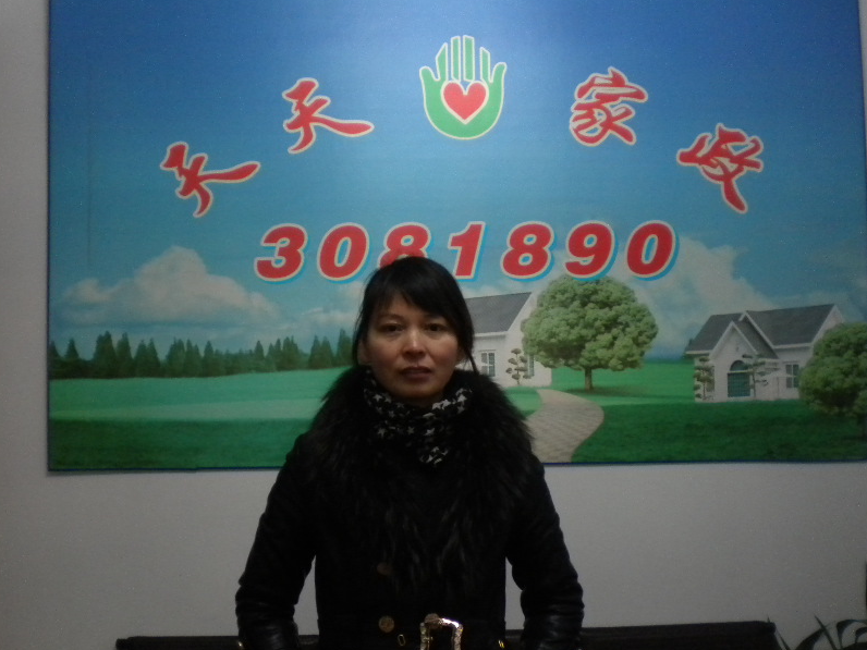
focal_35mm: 45
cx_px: 413
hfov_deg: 42.1
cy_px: 349
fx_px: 1127
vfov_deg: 32.2
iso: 400
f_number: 3.1
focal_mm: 6.3
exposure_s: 1/48.7
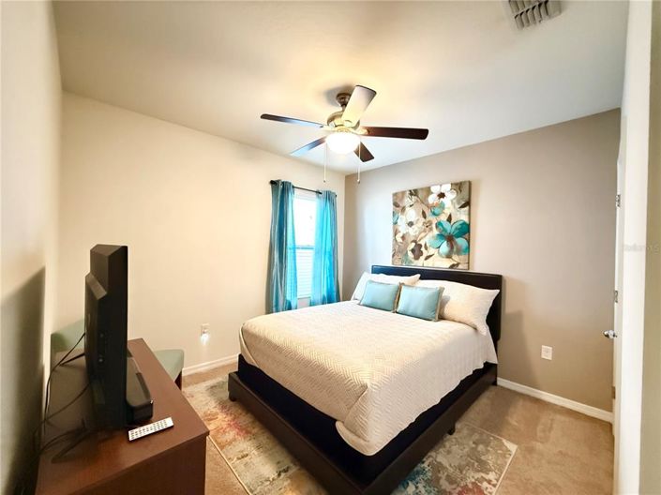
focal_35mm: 14
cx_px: 330
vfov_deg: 85.6
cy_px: 248
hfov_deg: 102.1
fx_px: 267
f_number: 2.2
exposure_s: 1/30
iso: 2000
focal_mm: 2.22
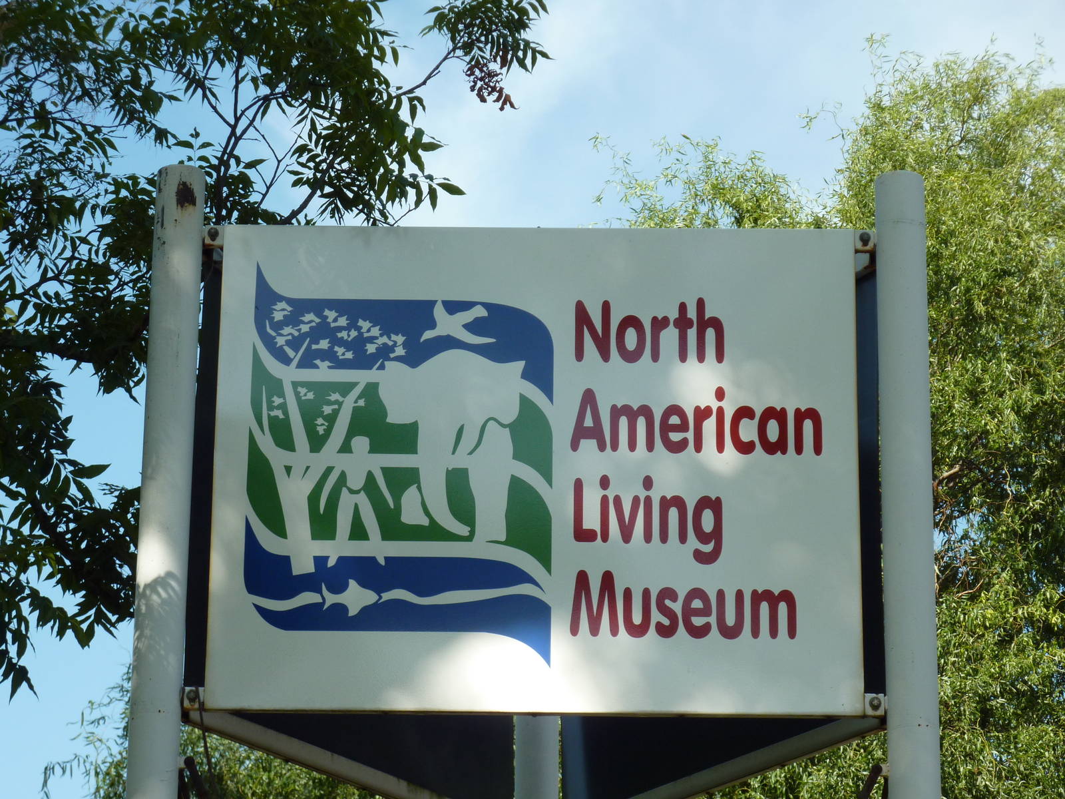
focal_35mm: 111
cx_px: 532
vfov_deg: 13.3
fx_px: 3415
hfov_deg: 17.7
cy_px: 400
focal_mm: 18.2
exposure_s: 1/500
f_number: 4.4
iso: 125
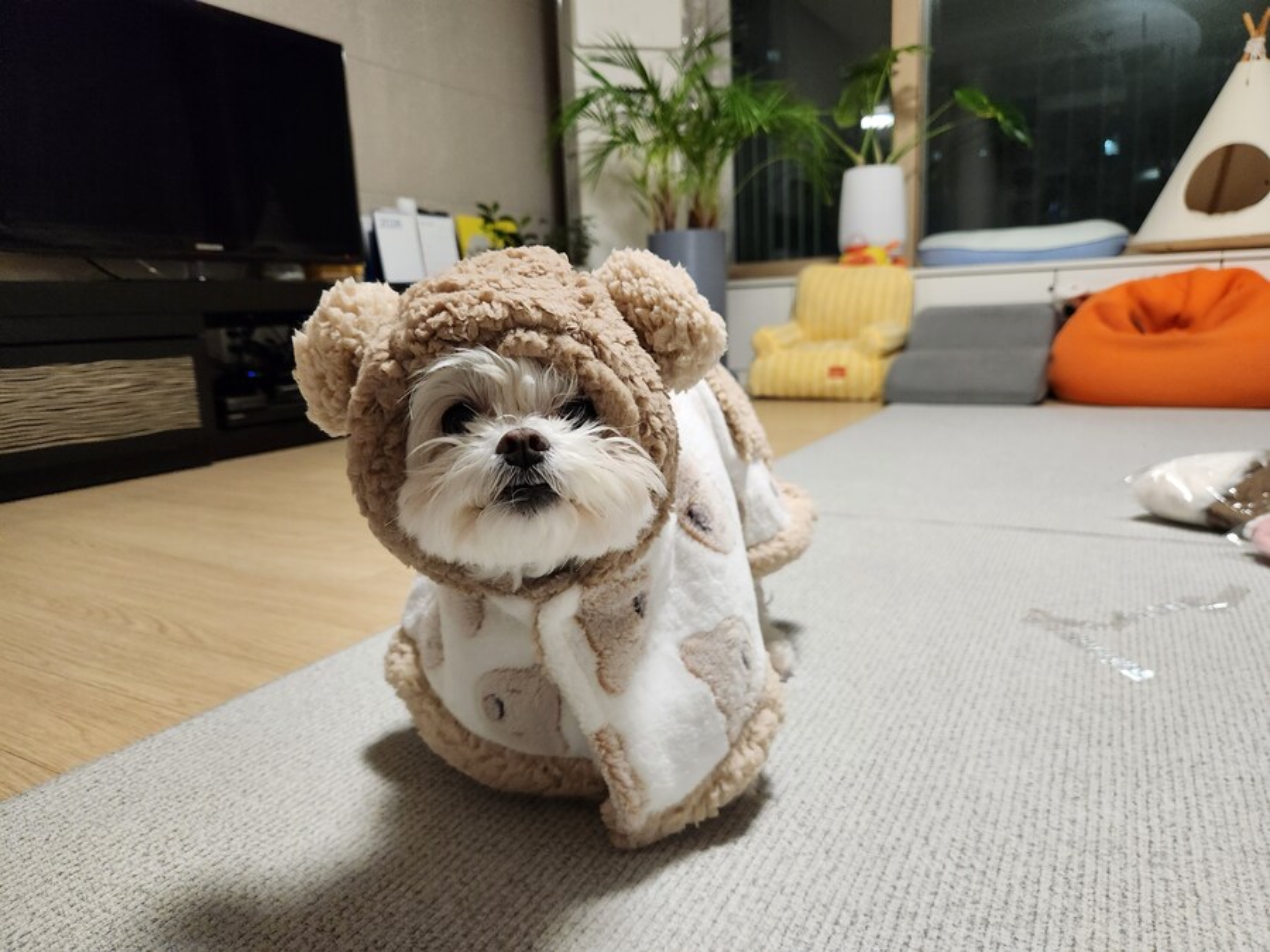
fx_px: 844
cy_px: 476
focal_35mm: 23
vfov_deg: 58.9
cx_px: 635
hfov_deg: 73.9
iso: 640
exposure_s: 1/120
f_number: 1.8
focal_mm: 5.4
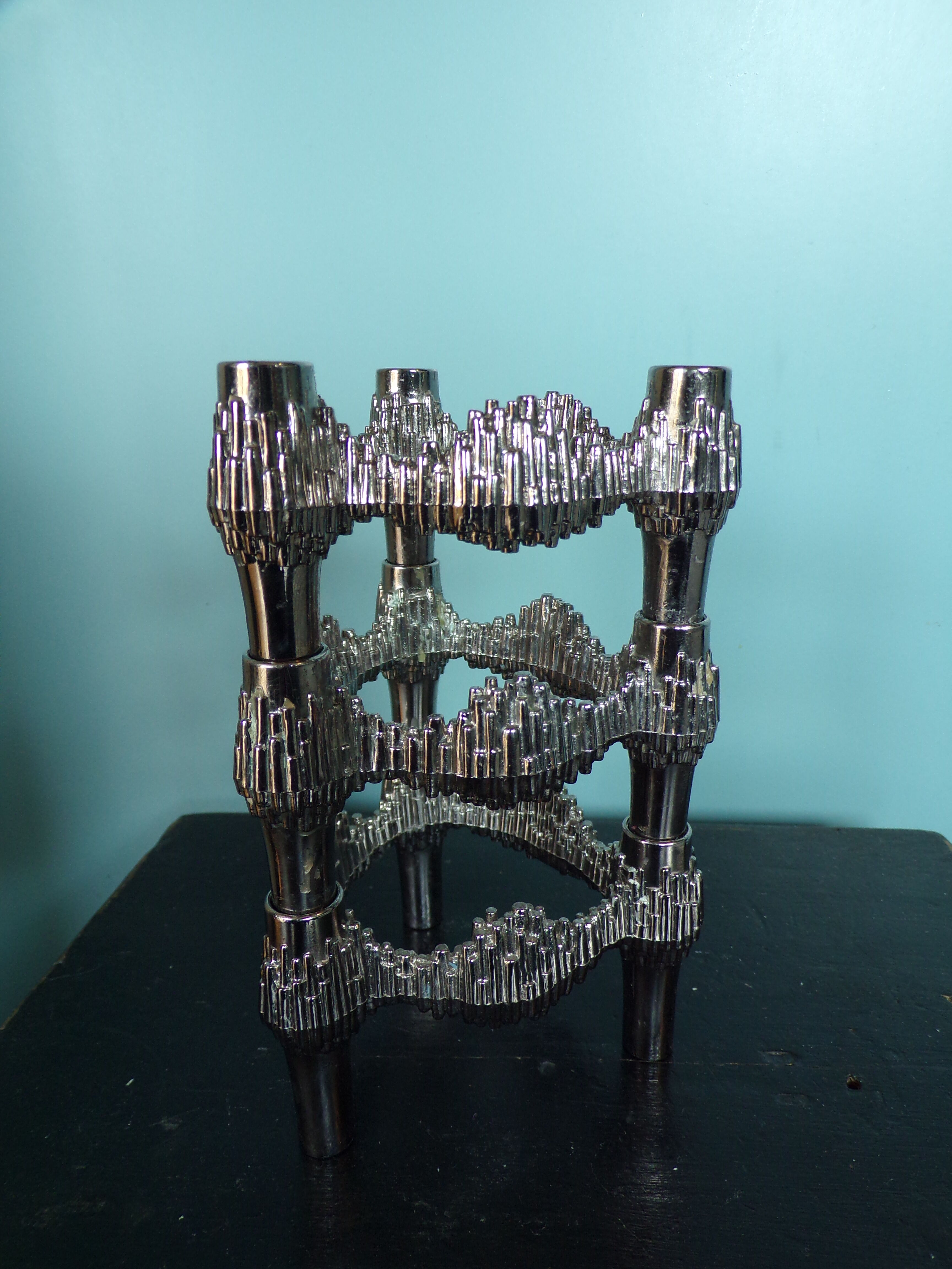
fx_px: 880
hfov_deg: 56.8
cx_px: 476
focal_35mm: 24
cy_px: 634
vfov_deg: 71.6
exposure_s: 1/34
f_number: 3
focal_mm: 4.3
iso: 164
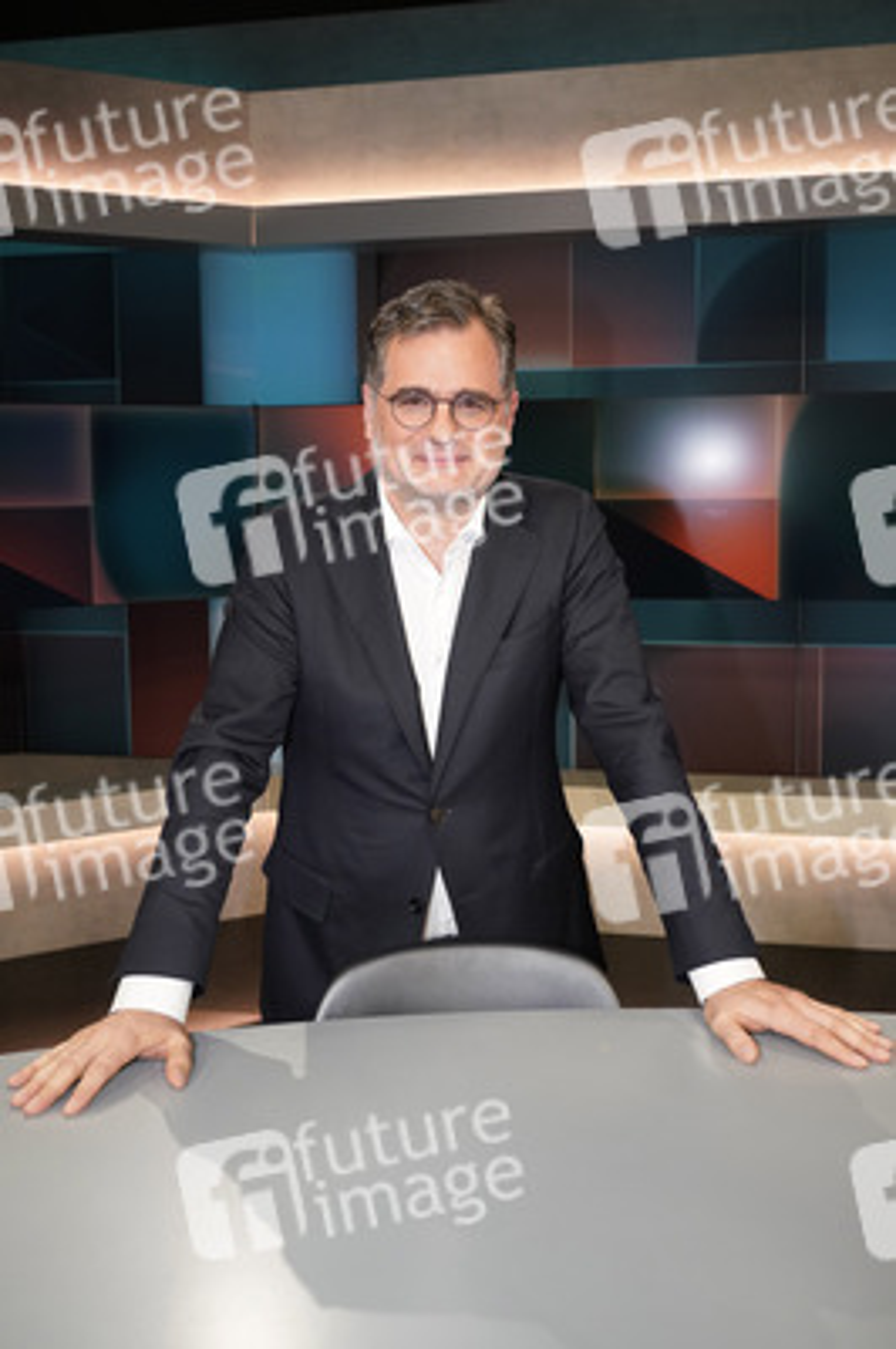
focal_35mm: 31
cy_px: 674
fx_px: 1159
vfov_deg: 60.3
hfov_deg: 42.3
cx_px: 448
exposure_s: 1/125
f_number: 5.6
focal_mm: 31
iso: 2000
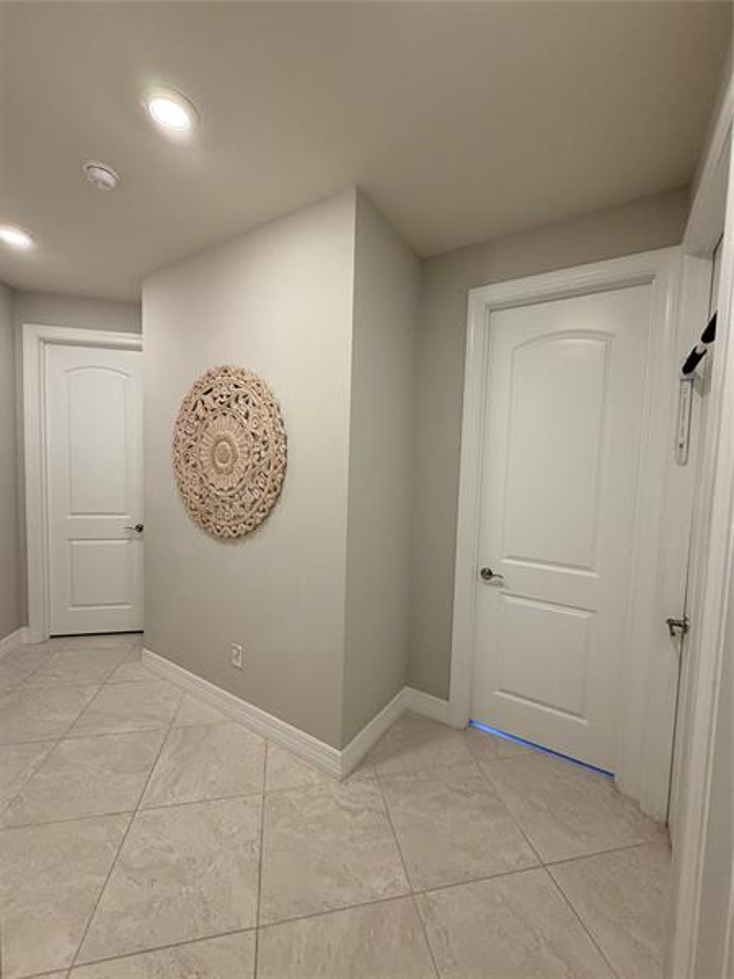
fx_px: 396
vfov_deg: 102.1
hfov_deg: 85.7
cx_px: 367
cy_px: 490
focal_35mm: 14
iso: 250
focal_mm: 2.22
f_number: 2.2
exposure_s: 1/120
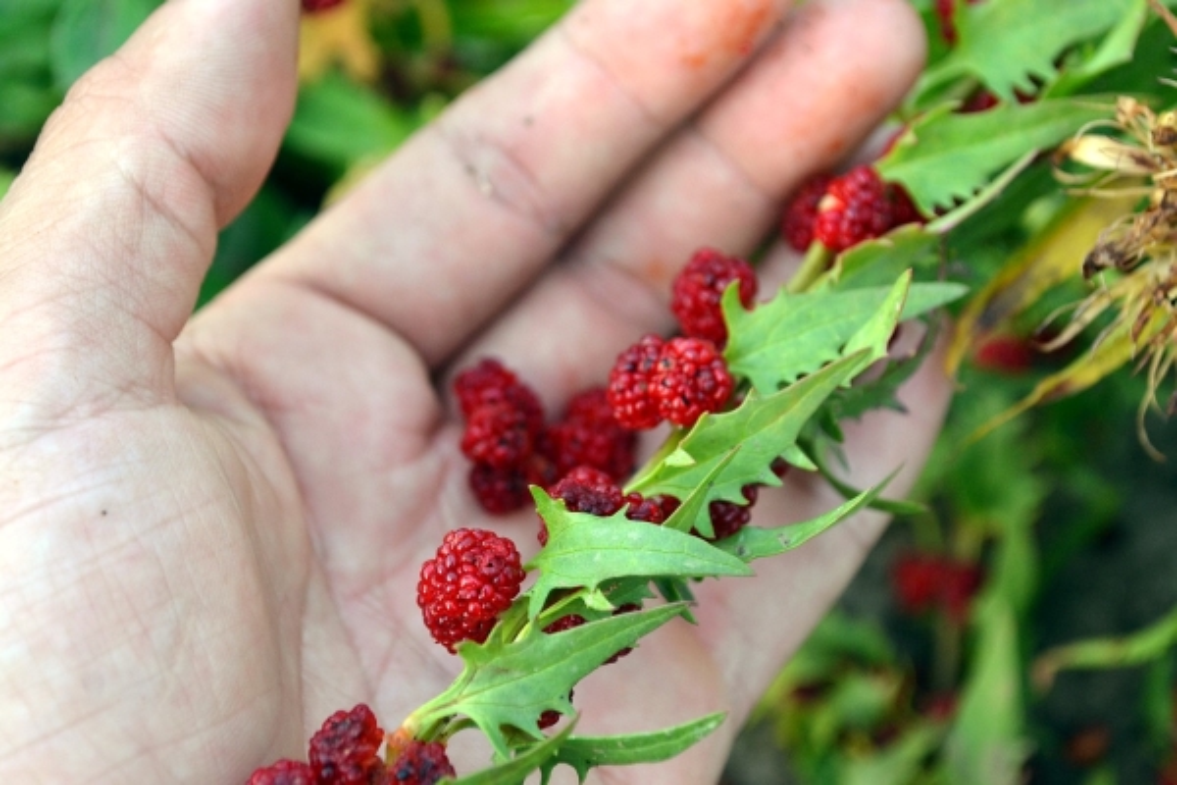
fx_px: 2256
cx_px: 588
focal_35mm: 69
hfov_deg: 29.2
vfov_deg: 19.7
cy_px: 392
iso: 640
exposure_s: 1/60
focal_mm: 46
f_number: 5.3
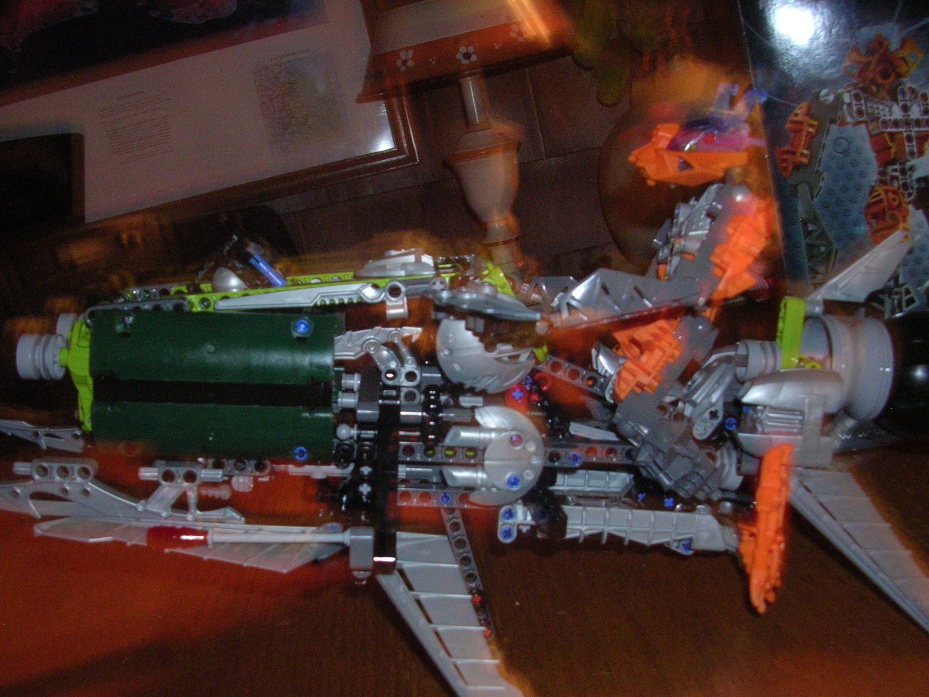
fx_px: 1020
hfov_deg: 49.0
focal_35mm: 38
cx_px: 464
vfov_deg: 37.7
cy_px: 348
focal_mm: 5.8
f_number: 2.8
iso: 200
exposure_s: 1.5
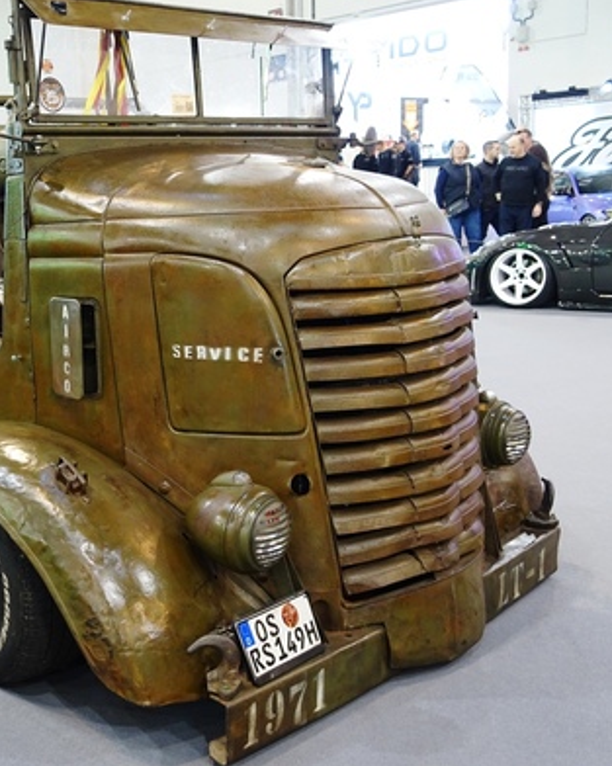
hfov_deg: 30.9
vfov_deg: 40.4
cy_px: 377
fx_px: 1043
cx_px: 35
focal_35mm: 46
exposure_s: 1/40
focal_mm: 11.56
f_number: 2.5
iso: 500
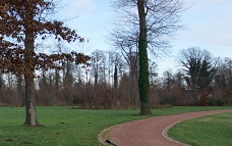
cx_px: -78
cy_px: 69
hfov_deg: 26.5
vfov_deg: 20.4
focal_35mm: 64
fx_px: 405
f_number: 6.3
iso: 100
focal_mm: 14
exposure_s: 1/125
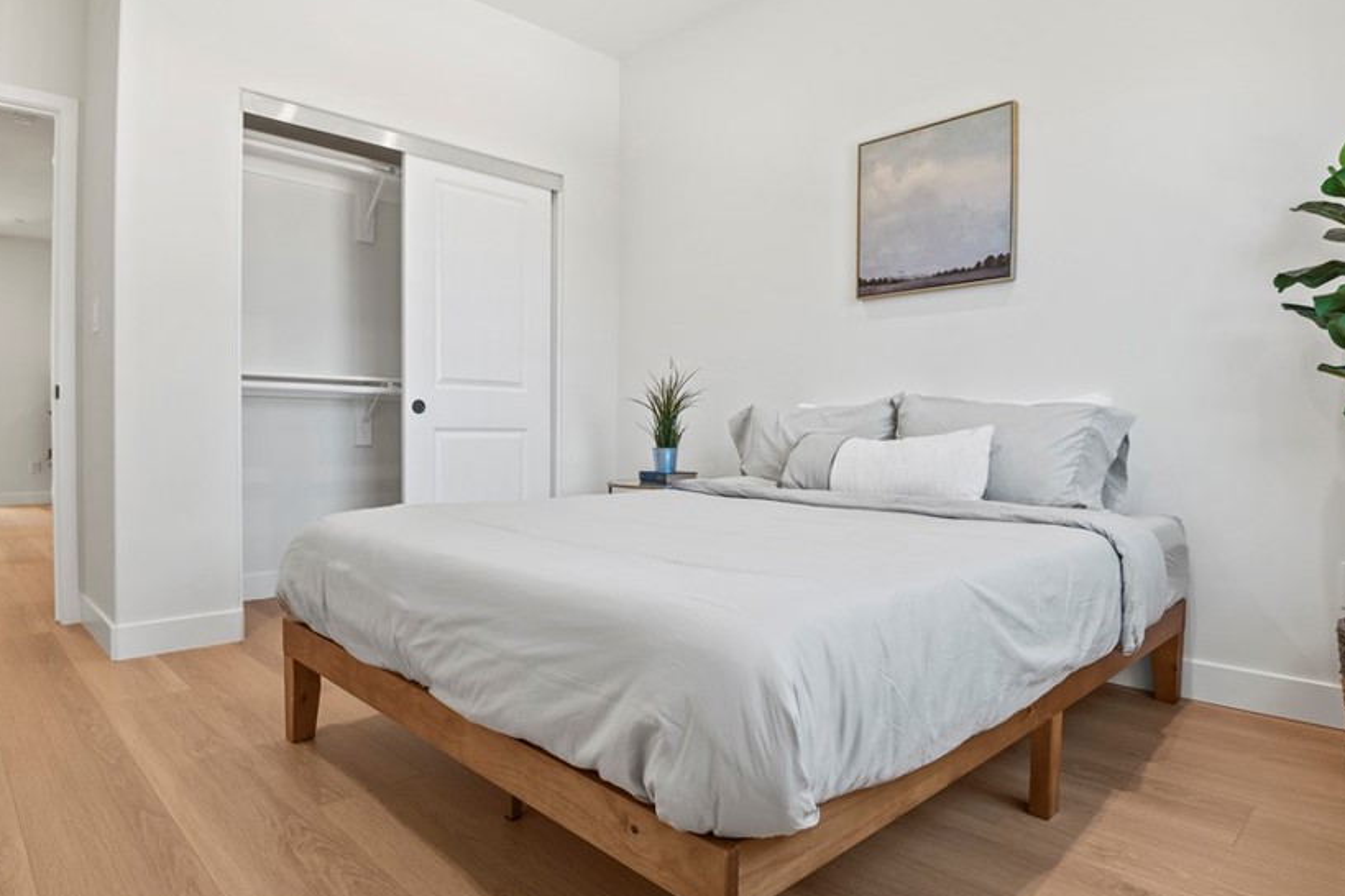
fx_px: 747
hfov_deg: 84.0
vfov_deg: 61.9
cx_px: 672
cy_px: 469
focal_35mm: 20
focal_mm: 16
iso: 500
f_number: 9
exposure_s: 1/8
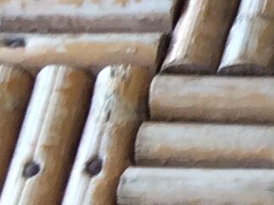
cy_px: -12
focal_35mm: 252
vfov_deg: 5.9
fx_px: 1993
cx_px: 775
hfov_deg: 7.1
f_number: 2.4
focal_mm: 3.3
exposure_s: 1/25
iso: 32
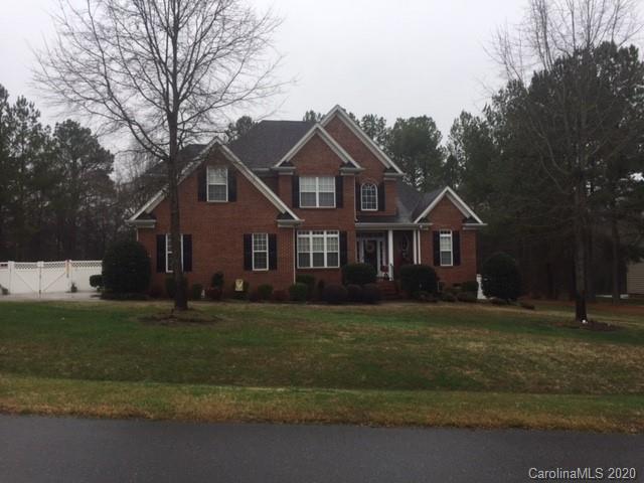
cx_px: 322
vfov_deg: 48.2
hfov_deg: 61.7
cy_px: 242
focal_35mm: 29
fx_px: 540
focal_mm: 4.15
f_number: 2.2
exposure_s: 1/306
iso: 32
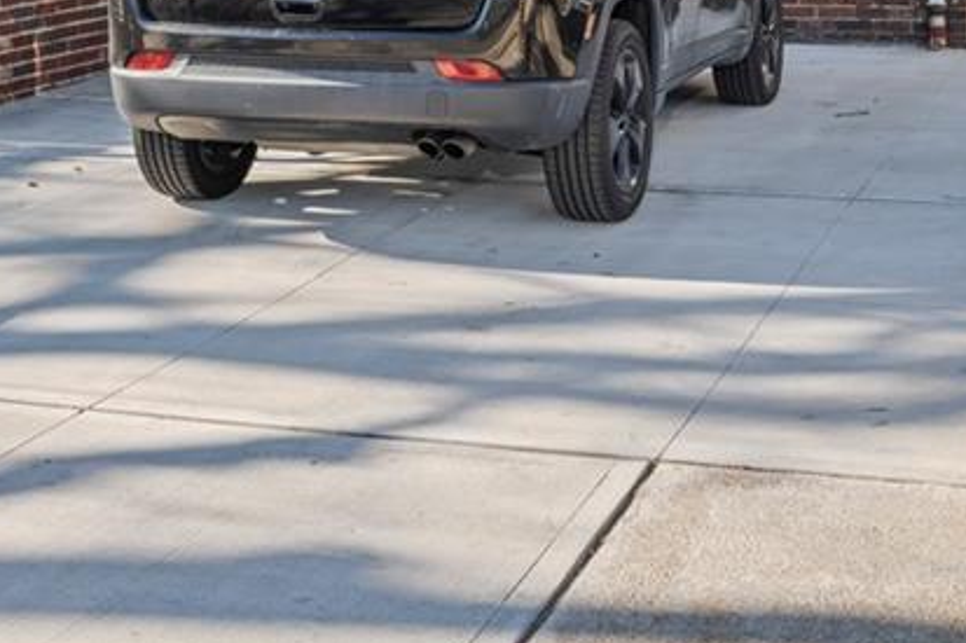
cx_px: 501
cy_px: -136
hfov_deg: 30.1
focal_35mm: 67
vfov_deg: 19.1
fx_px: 1797
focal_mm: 27
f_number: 11
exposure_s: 1/13
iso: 100
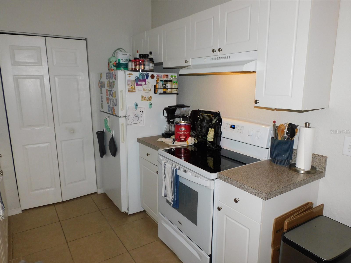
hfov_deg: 71.6
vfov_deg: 56.8
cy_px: 132
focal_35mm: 24
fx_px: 243
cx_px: 176
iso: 200
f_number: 3.3
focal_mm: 4.3
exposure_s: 1/30
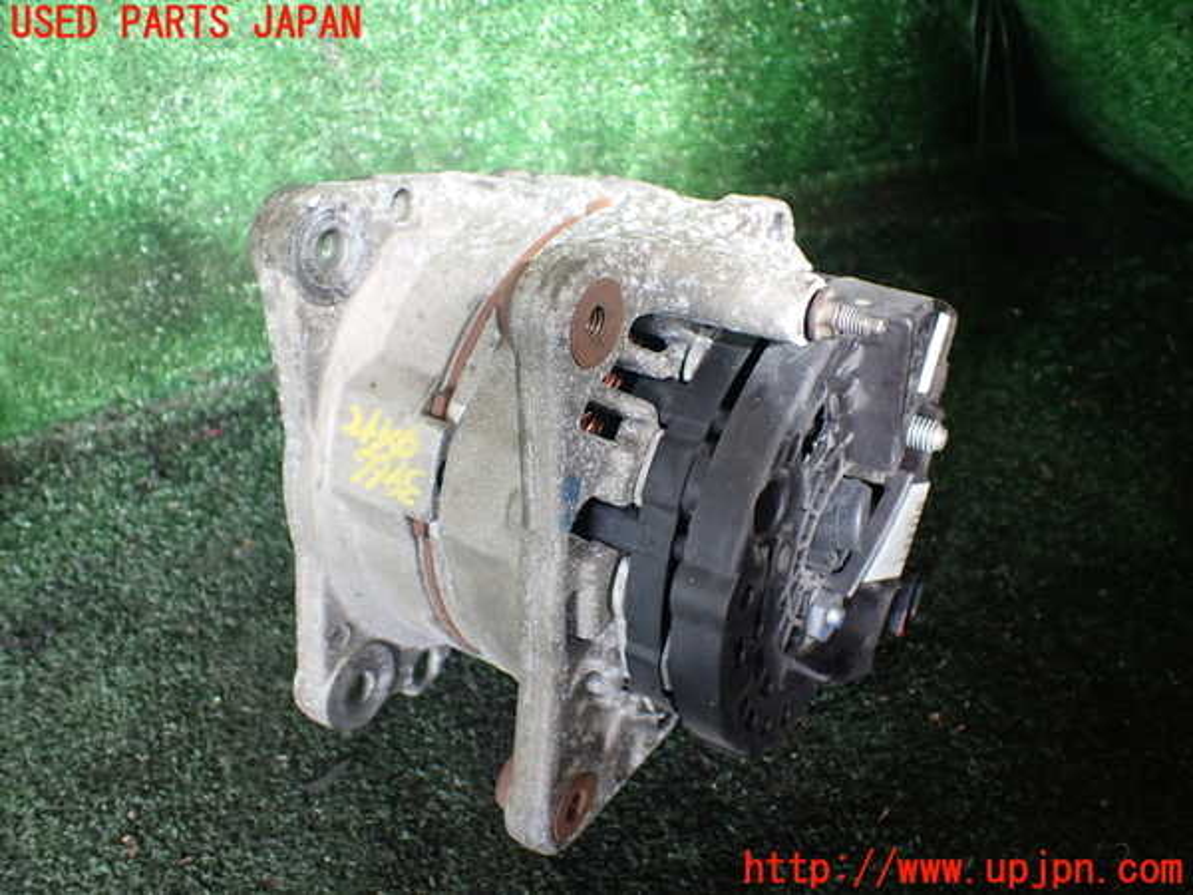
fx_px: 1034
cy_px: 448
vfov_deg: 46.8
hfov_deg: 60.0
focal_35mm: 30
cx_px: 596
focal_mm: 5.4
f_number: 2.3
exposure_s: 1/125
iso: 320
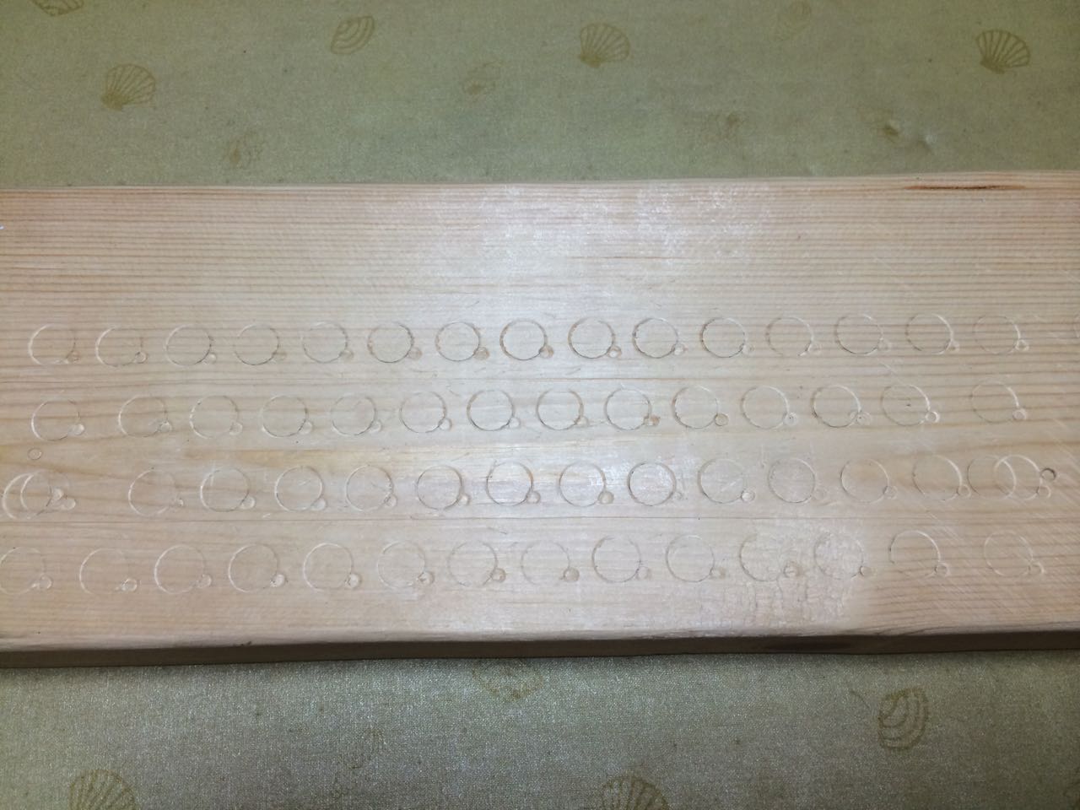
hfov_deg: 60.0
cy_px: 405
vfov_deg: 46.8
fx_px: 936
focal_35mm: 30
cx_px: 540
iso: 40
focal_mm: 4.12
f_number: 2.2
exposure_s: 1/30
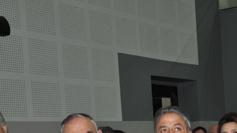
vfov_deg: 13.5
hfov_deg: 23.6
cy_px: 161
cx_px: 227
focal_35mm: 87
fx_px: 548
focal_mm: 25
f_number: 4
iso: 800
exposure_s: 1/60
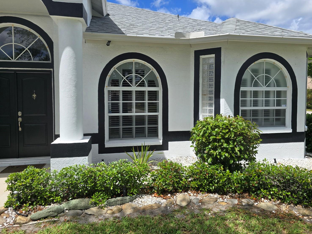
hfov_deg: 69.4
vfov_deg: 54.8
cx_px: 162
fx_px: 225
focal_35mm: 25
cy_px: 107
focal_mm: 6.3
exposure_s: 1/825
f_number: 1.7
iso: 12
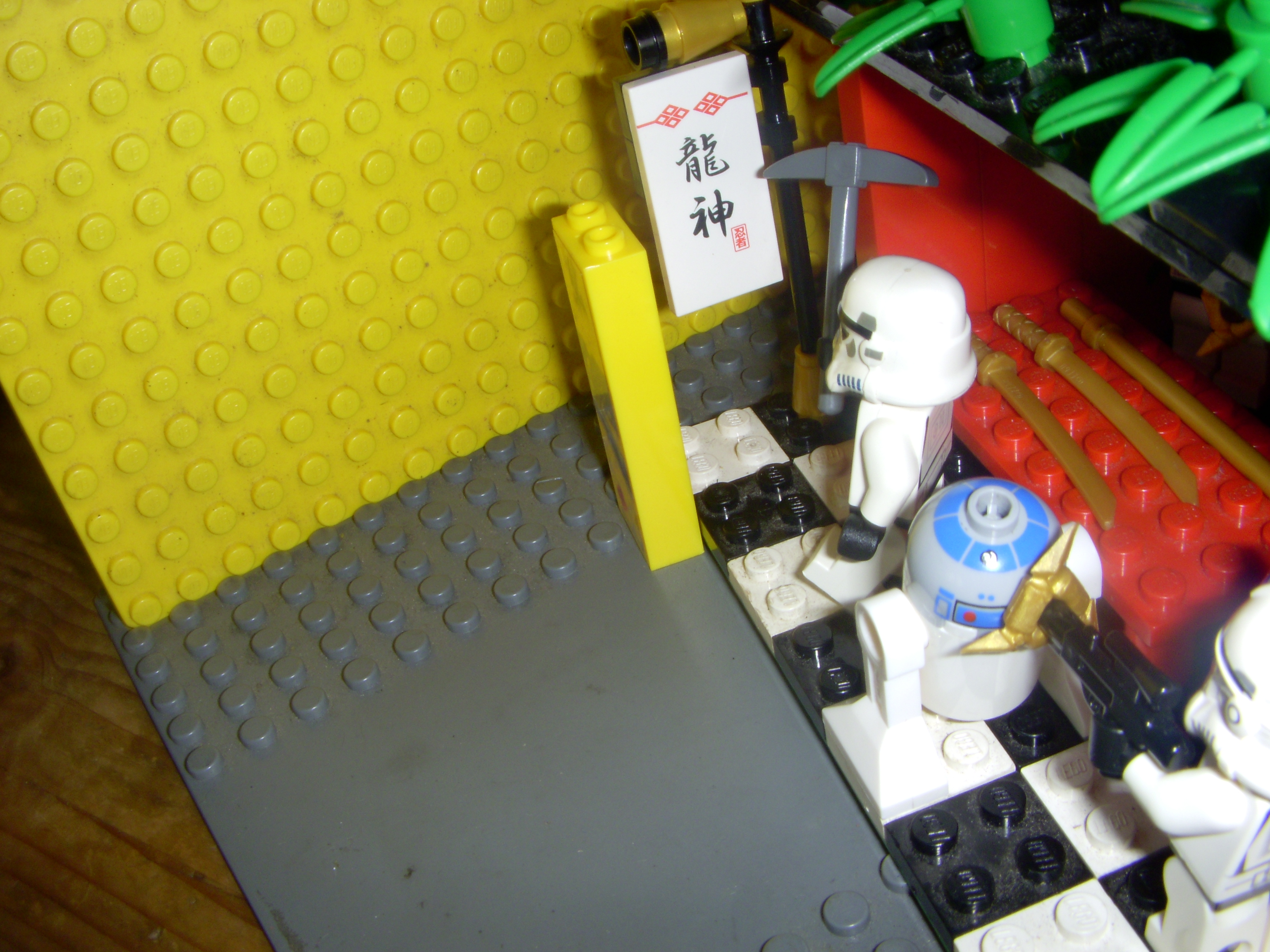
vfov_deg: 37.7
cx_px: 635
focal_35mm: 38
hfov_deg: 49.0
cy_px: 476
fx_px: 1394
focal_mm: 6.3
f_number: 6.6
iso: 100
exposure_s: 1/30
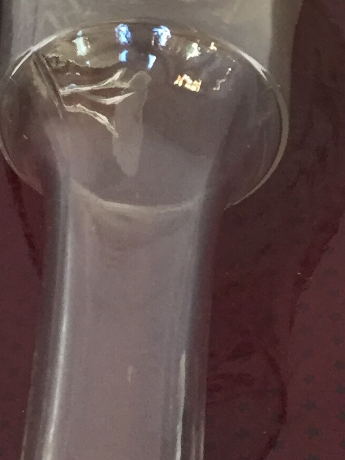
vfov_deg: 17.8
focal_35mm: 109
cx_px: 308
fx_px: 1448
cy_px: 42
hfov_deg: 13.5
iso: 160
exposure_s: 1/33
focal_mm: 4.15
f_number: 2.2
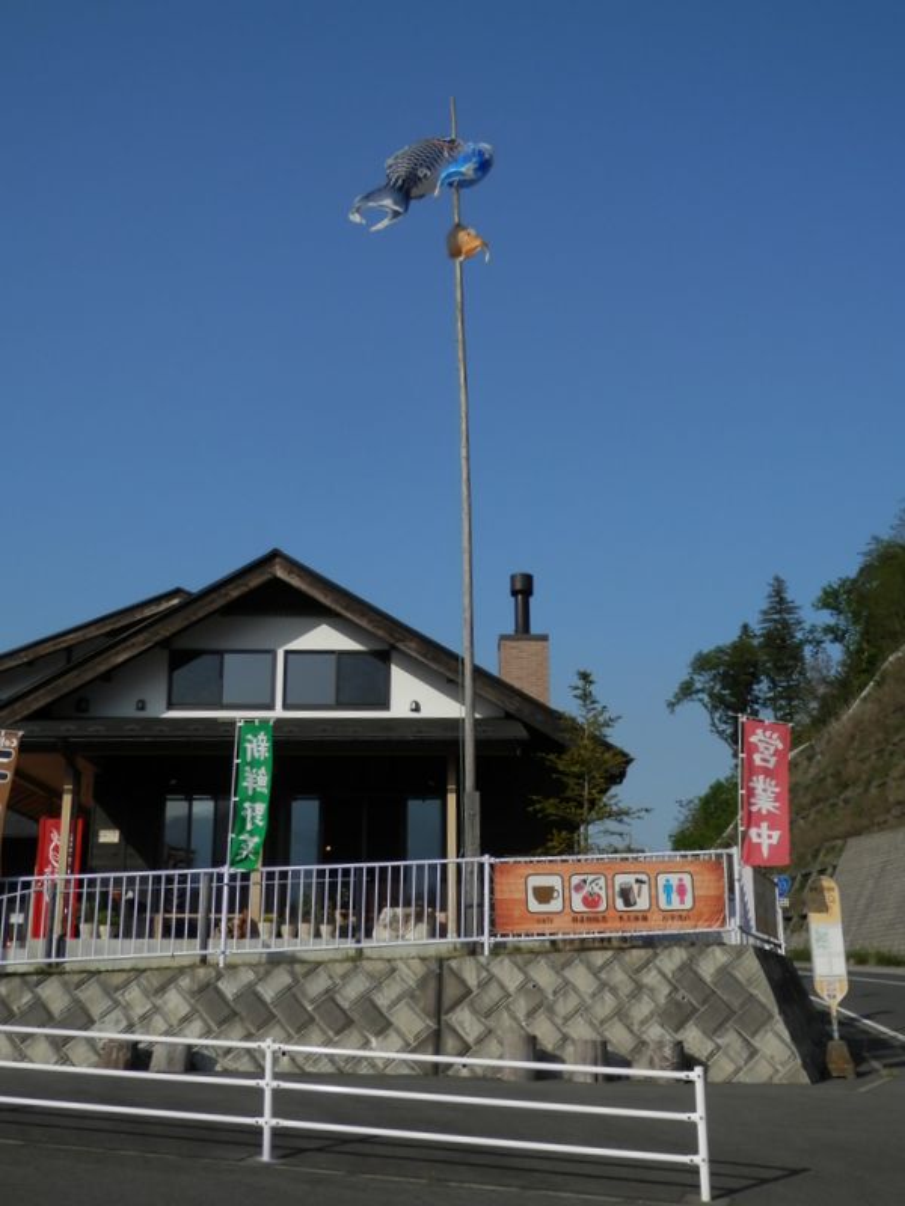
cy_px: 603
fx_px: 1290
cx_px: 452
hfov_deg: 38.7
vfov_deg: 50.1
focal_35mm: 37
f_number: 10.1
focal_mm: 6.6
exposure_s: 1/200
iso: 80
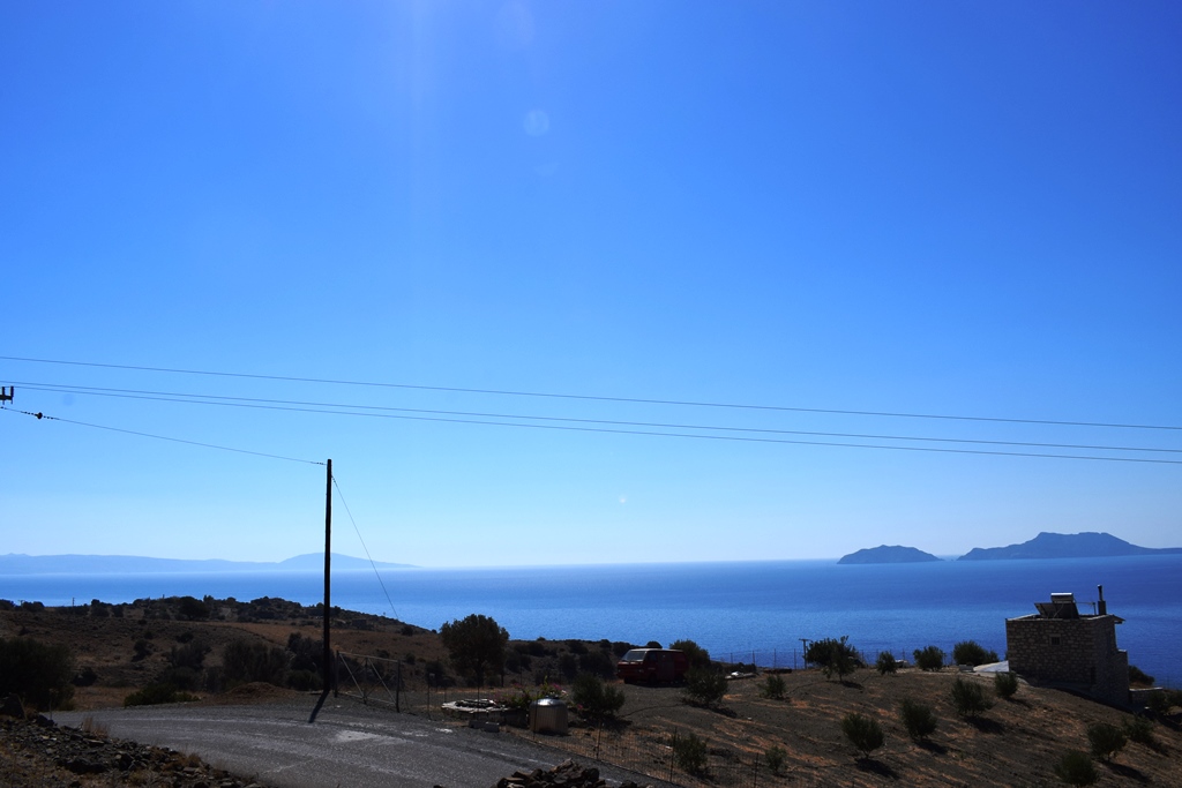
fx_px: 1034
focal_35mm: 32
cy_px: 394
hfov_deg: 59.5
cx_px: 591
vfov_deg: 41.7
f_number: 14
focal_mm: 21
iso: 200
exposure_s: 1/800
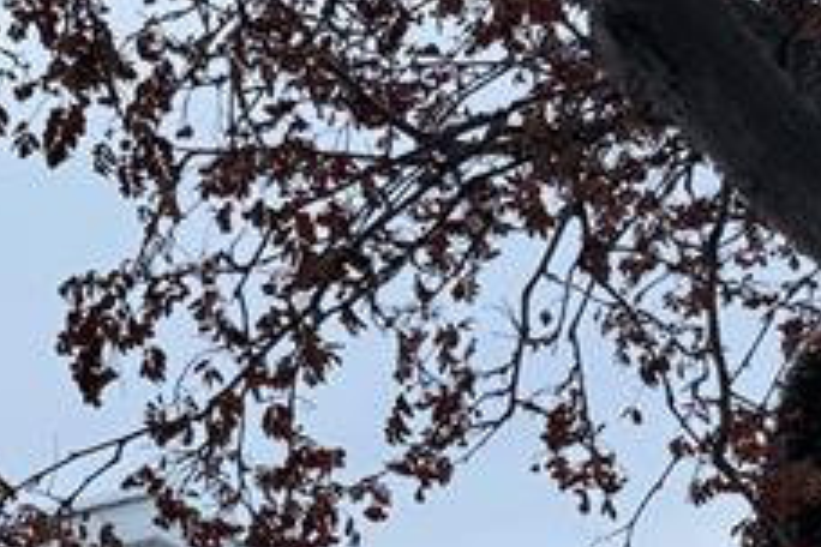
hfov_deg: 15.4
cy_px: 907
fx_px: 2554
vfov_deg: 11.5
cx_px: -720
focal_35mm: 112
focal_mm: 6.76
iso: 80
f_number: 1.78
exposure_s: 1/593
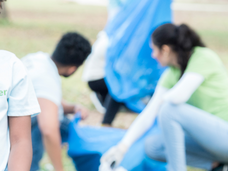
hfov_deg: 7.0
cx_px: 17
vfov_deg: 5.2
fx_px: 1870
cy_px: 103
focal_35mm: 284
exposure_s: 1/250
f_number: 3.5
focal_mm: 59
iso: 800
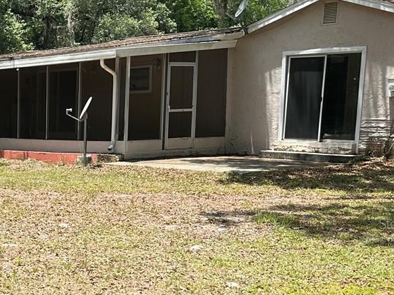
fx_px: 751
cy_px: 223
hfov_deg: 25.8
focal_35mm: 66
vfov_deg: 22.0
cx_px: -99
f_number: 1.78
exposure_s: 1/1495
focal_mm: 6.86
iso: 80
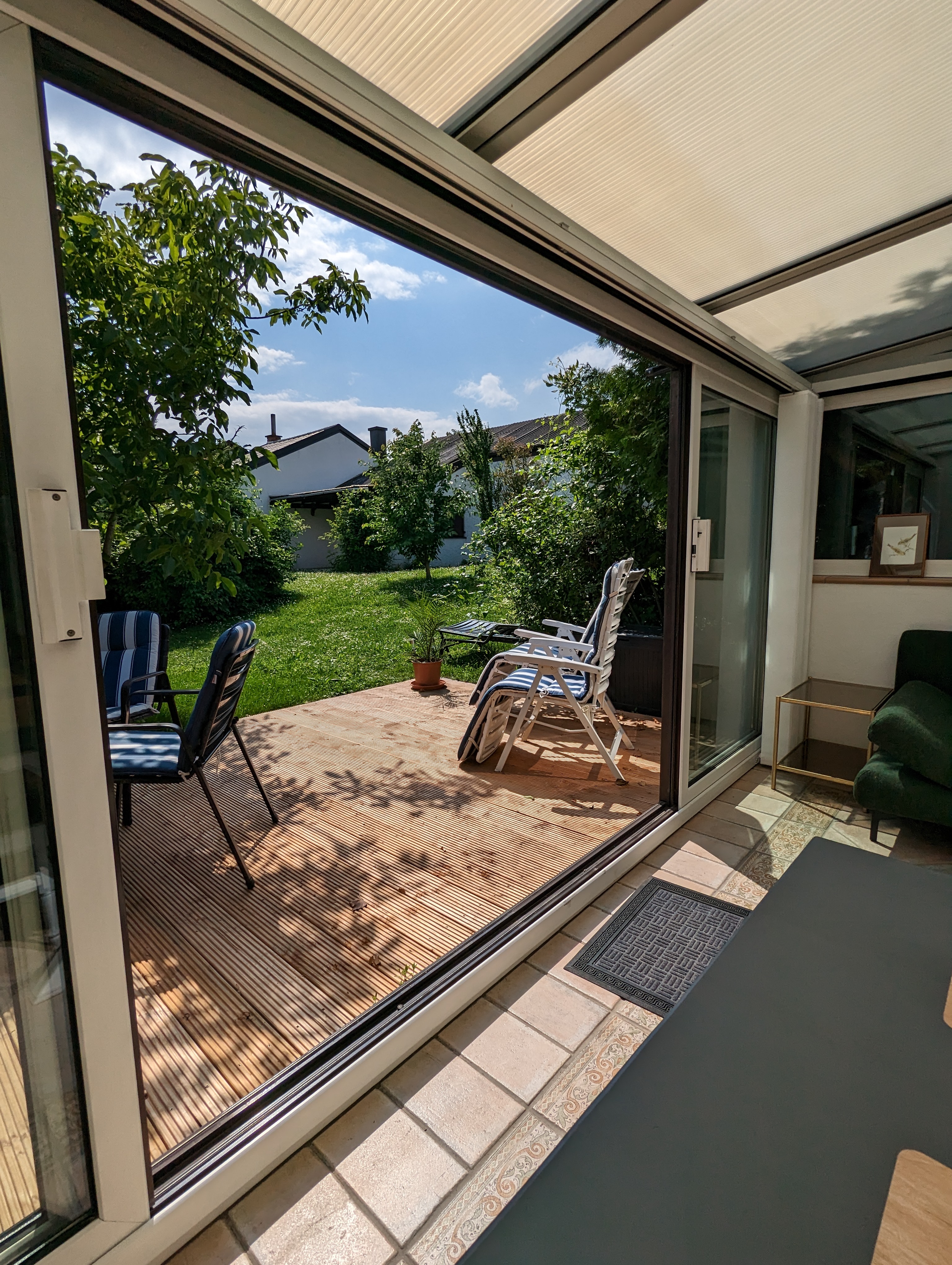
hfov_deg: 78.2
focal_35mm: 16
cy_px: 632
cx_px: 476
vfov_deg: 94.4
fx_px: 585
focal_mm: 2.35
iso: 50
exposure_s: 1/4505
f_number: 2.2
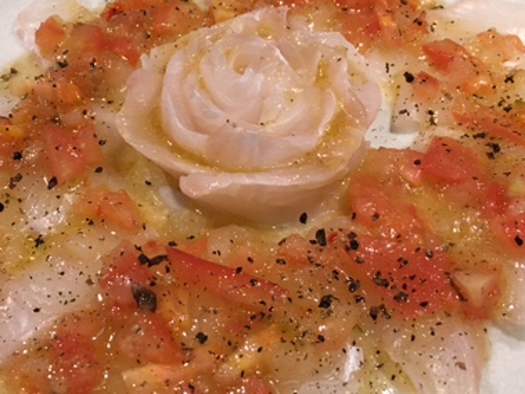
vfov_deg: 29.6
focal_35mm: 49
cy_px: 182
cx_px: 252
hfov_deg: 38.9
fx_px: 743
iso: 100
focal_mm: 4.15
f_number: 2.2
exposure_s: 1/30
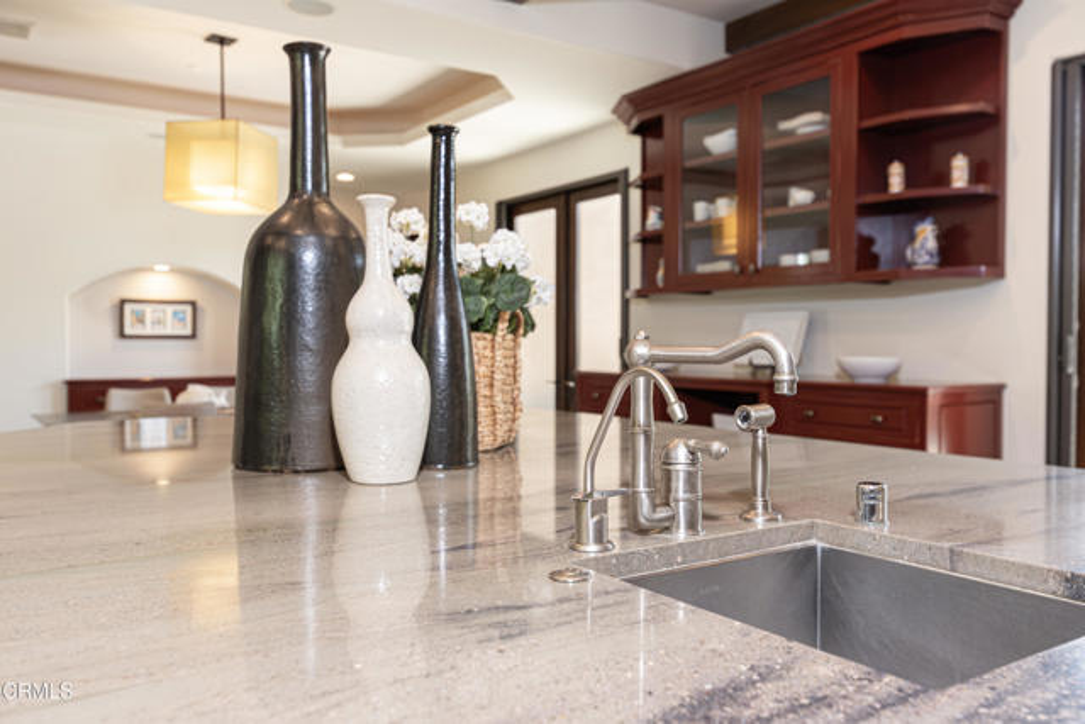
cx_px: 542
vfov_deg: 43.6
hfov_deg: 61.9
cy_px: 362
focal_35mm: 30
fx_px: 904
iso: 200
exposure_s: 1/100
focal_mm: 30
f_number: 4
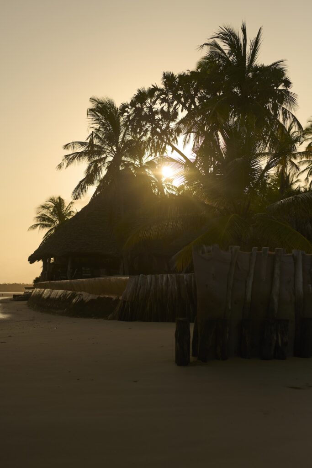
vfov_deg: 34.5
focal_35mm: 58
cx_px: 156
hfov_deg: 23.4
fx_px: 754
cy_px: 234
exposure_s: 1/6400
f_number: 3.5
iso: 100
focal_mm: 58
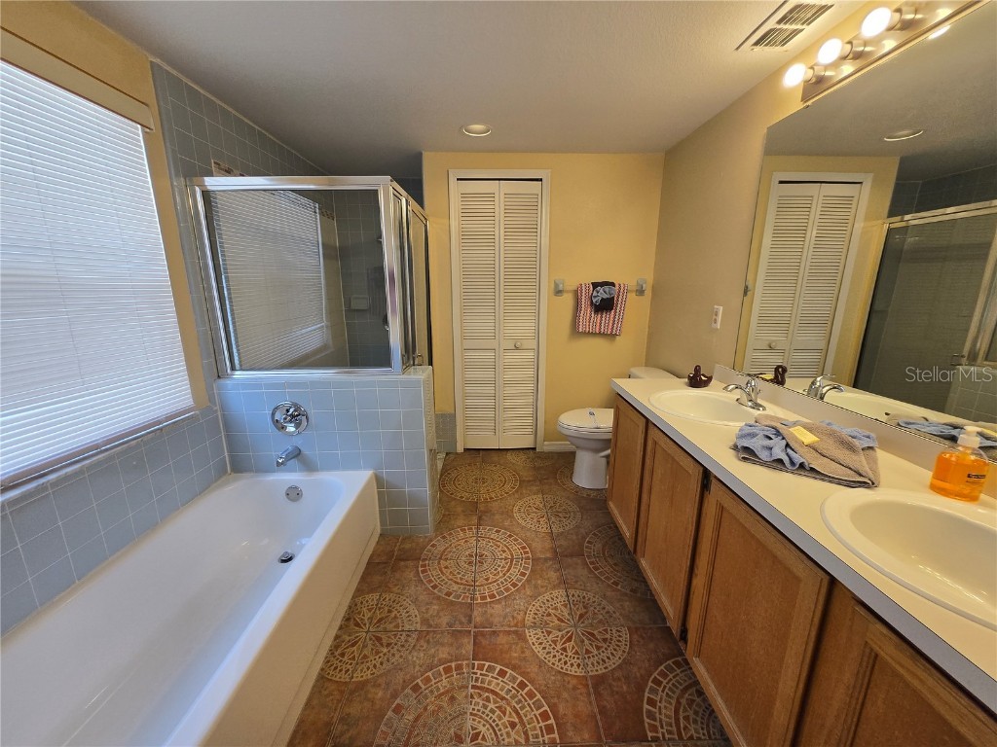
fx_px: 374
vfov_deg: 89.9
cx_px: 498
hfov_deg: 106.2
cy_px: 374
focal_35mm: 13
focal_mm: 1.7
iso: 50
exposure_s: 1/120
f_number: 2.2
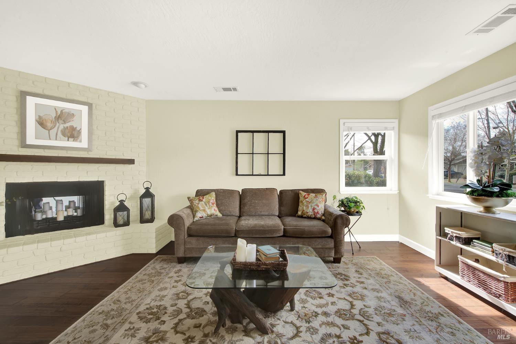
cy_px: 172
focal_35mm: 14
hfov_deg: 104.2
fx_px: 201
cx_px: 258
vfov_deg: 81.3
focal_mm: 14
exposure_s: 1/10
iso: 100
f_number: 14
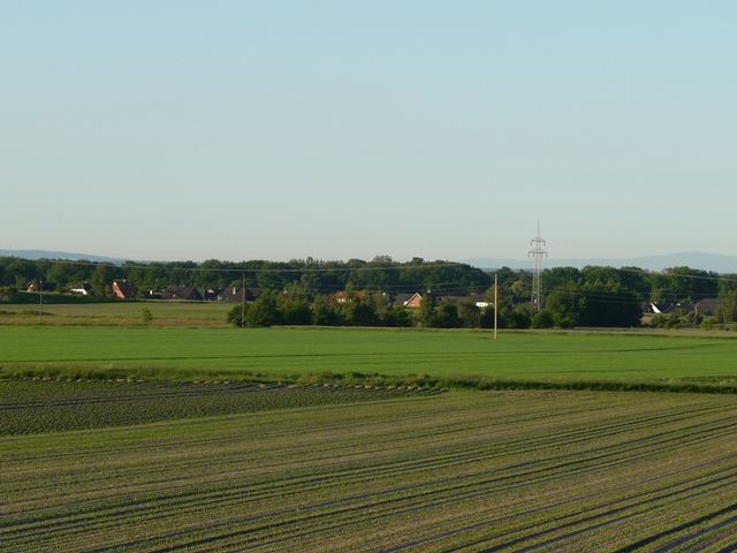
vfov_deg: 9.8
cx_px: 368
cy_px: 276
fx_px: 3236
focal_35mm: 152
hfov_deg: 13.0
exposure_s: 1/320
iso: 100
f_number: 4.7
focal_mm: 19.1
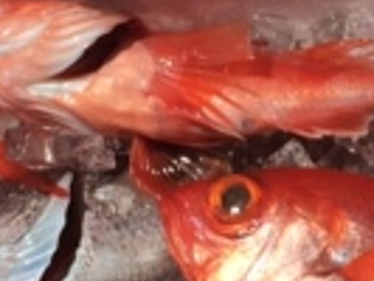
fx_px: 1947
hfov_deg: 11.0
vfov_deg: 8.3
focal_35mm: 180
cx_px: 191
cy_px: 118
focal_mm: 4.12
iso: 40
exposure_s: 1/10309
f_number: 2.2
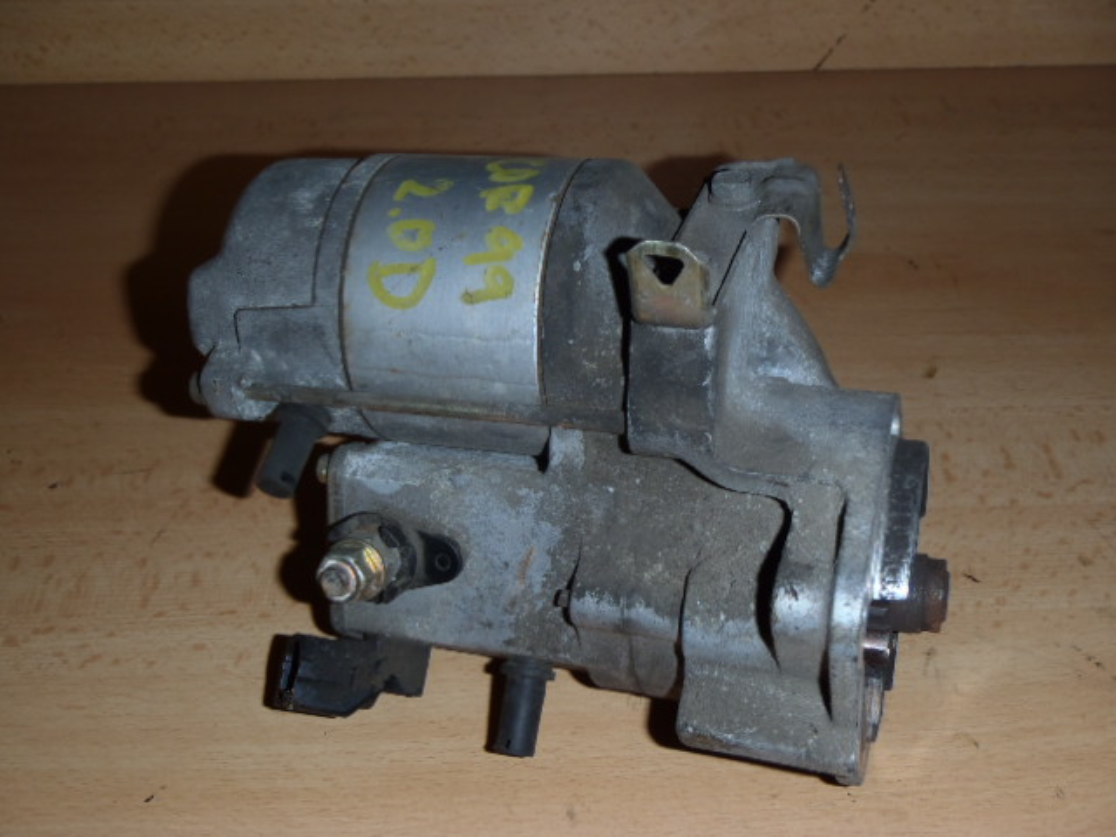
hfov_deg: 49.0
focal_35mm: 38
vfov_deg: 37.7
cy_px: 418
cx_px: 558
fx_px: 1225
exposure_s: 1/40
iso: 100
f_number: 4.6
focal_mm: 6.83
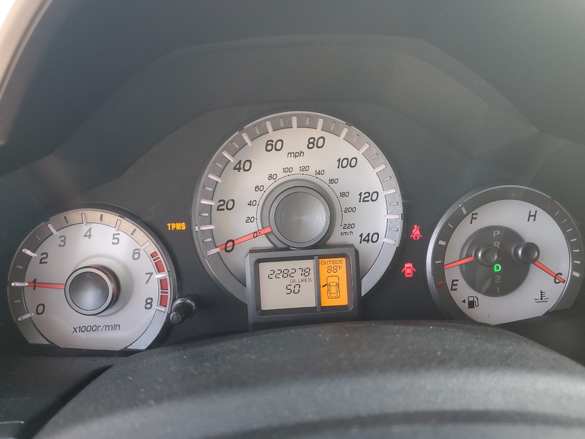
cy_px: 220
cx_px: 289
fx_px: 456
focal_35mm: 27
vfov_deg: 51.4
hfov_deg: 65.3
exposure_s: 1/120
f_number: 1.5
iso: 87
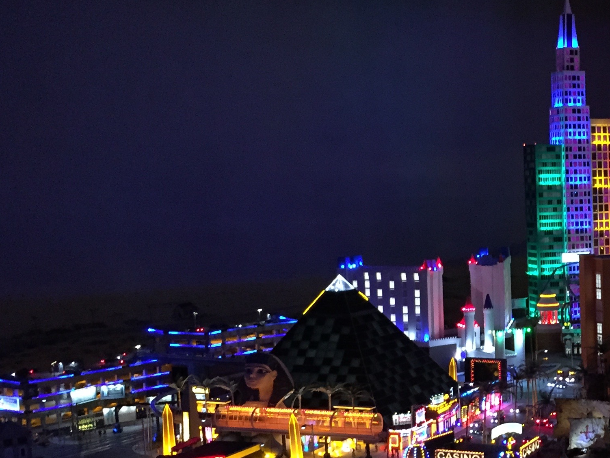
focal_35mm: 63
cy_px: 320
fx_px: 1110
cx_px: 570
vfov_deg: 23.1
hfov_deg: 29.2
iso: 250
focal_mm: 4.15
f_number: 2.2
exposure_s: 1/17
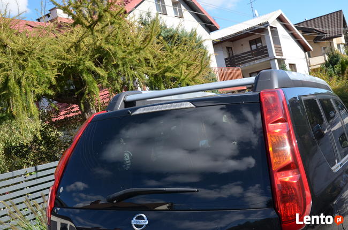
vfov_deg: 31.7
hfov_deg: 46.5
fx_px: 405
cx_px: 174
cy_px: 115
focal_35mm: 42
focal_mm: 28
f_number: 8
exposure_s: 1/250
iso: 200
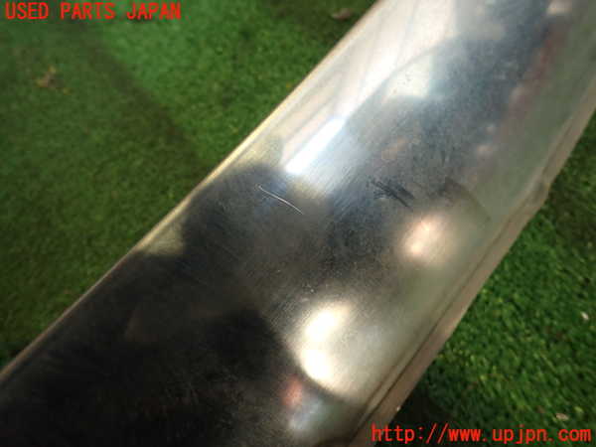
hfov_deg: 69.4
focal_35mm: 25
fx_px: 430
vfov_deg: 54.9
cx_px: 298
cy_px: 224
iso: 200
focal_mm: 4.5
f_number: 2
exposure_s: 1/40
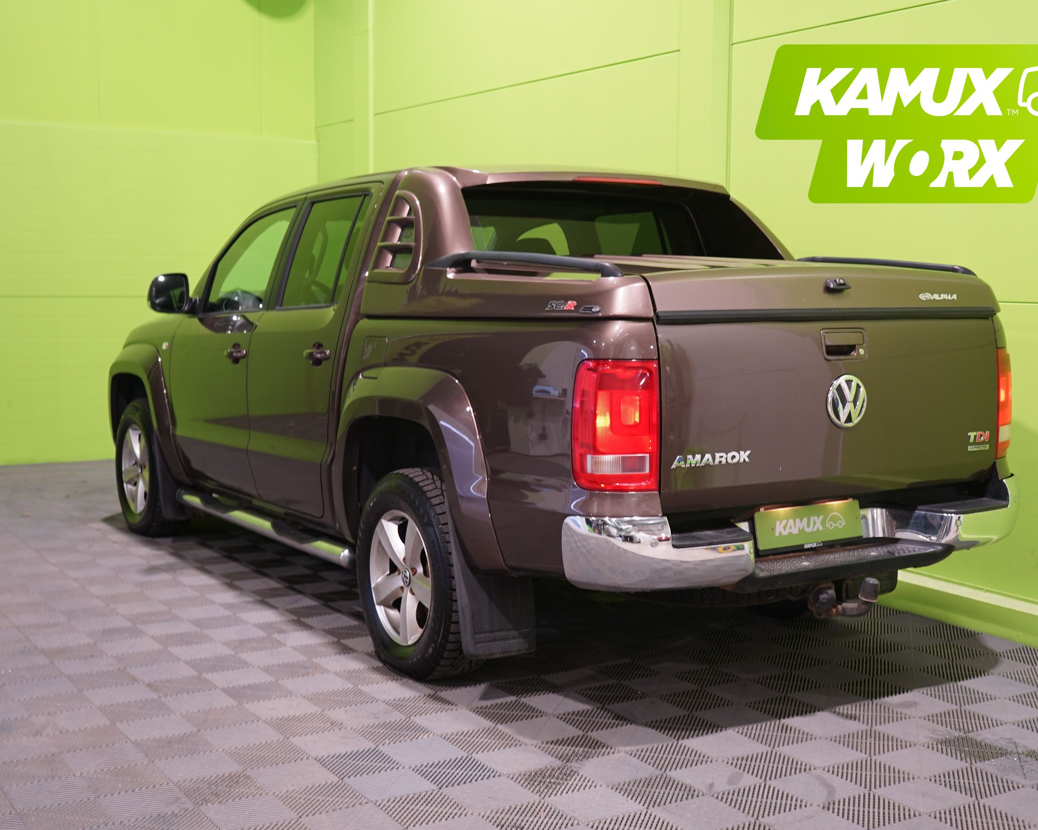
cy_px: 415
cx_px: 574
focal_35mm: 44
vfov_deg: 34.1
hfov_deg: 42.0
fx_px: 1352
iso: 500
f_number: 5
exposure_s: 1/15
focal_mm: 39
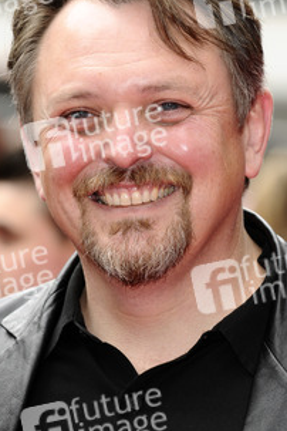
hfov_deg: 4.5
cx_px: 136
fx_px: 3667
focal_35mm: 307
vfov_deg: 6.7
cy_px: 209
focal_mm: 155
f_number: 5.6
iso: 320
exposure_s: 1/250
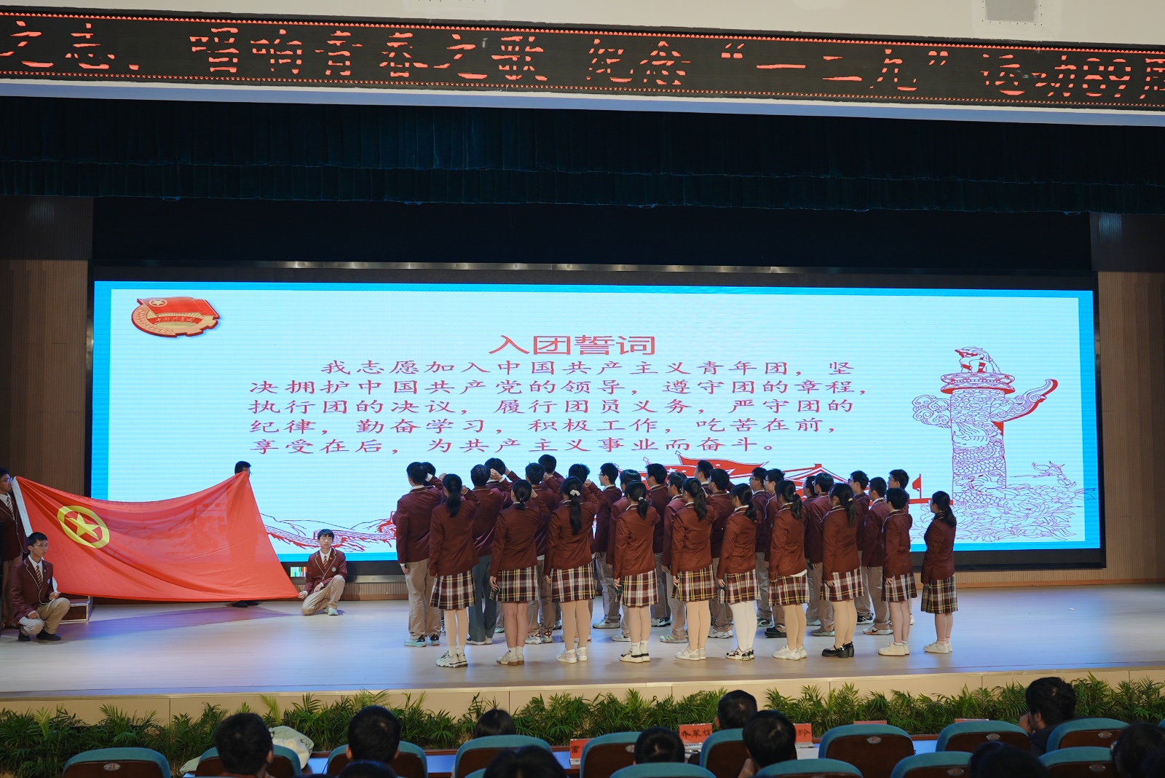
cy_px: 389
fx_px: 1165
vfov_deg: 36.9
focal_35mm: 36
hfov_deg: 53.1
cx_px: 582
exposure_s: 1/200
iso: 125
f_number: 2.8
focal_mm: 24
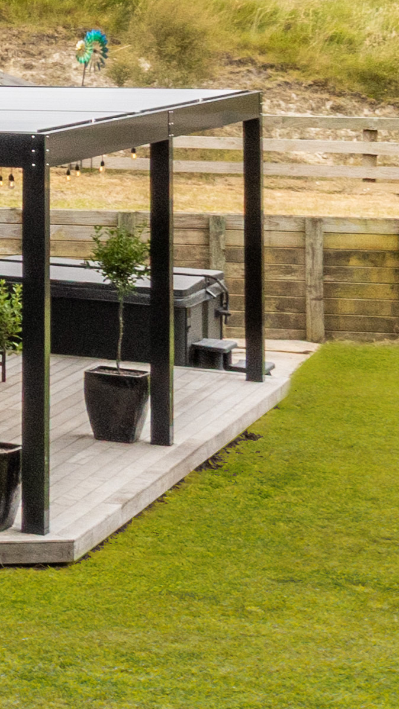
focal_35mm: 115
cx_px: -1120
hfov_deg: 7.7
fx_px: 2163
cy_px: -135
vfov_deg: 17.8
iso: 100
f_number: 11
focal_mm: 12.29
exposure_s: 1/100
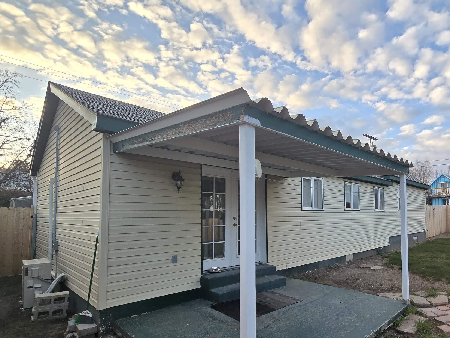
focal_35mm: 19
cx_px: 320
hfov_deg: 80.1
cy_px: 211
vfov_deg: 67.6
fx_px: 247
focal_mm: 2.2
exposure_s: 1/294
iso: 50
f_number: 2.2
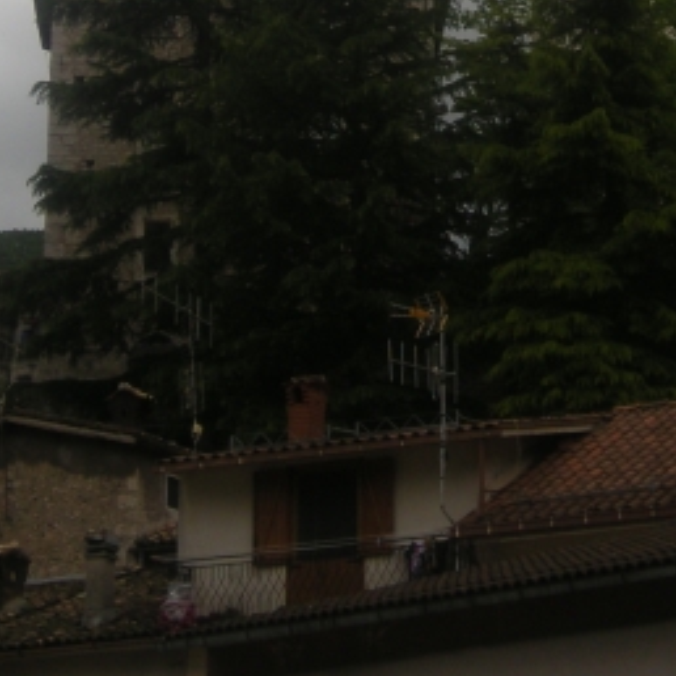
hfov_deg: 10.5
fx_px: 3690
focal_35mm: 167
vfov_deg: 10.4
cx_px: 451
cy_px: -18
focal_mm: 10.1
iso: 64
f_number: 8.2
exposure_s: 1/173
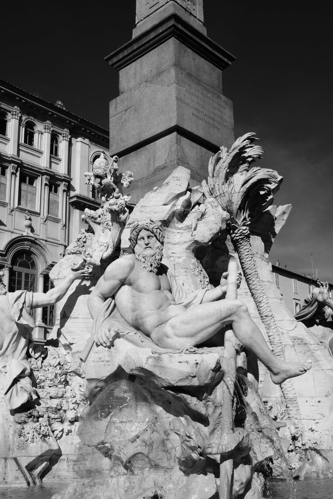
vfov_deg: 51.8
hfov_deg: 35.9
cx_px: 151
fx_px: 513
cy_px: 272
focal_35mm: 37
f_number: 16
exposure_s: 1/250
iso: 200
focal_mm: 22.3
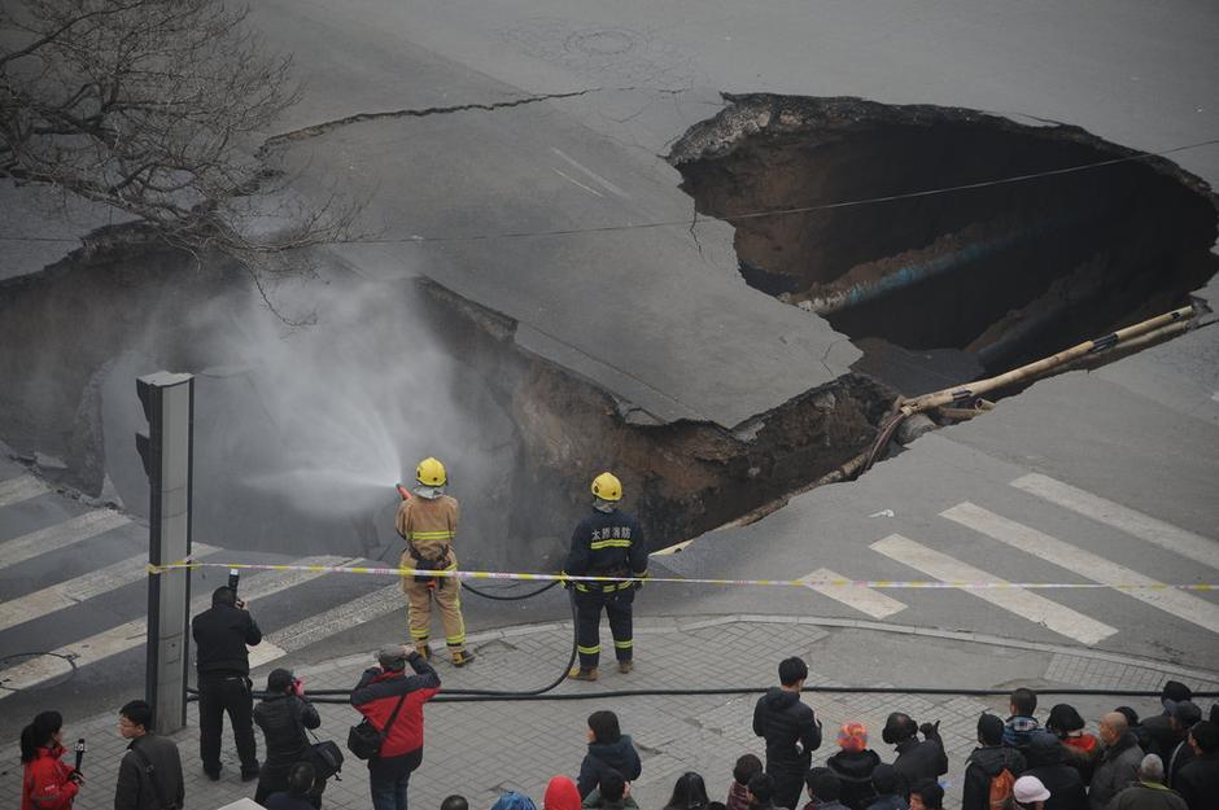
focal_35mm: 120
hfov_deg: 17.1
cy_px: 405
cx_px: 610
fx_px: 4060
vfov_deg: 11.4
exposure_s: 1/400
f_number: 4.5
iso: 640
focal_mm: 120
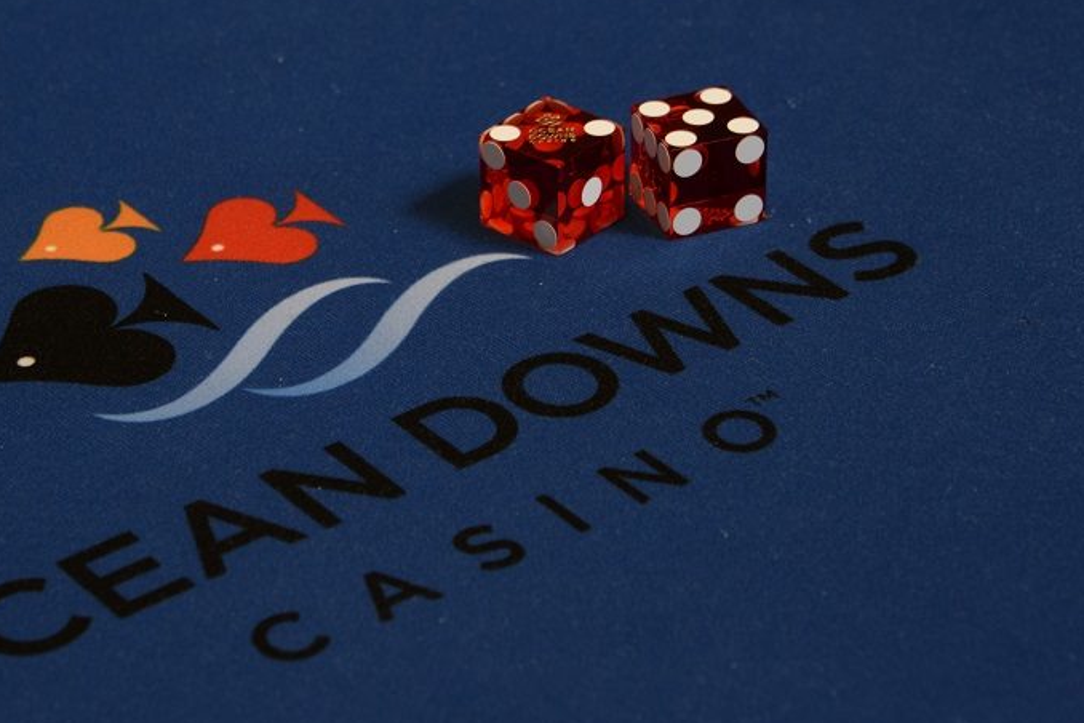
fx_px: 4637
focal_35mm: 154
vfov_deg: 8.9
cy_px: 330
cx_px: 379
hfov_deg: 13.3
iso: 320
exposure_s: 1/10
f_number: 11
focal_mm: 116
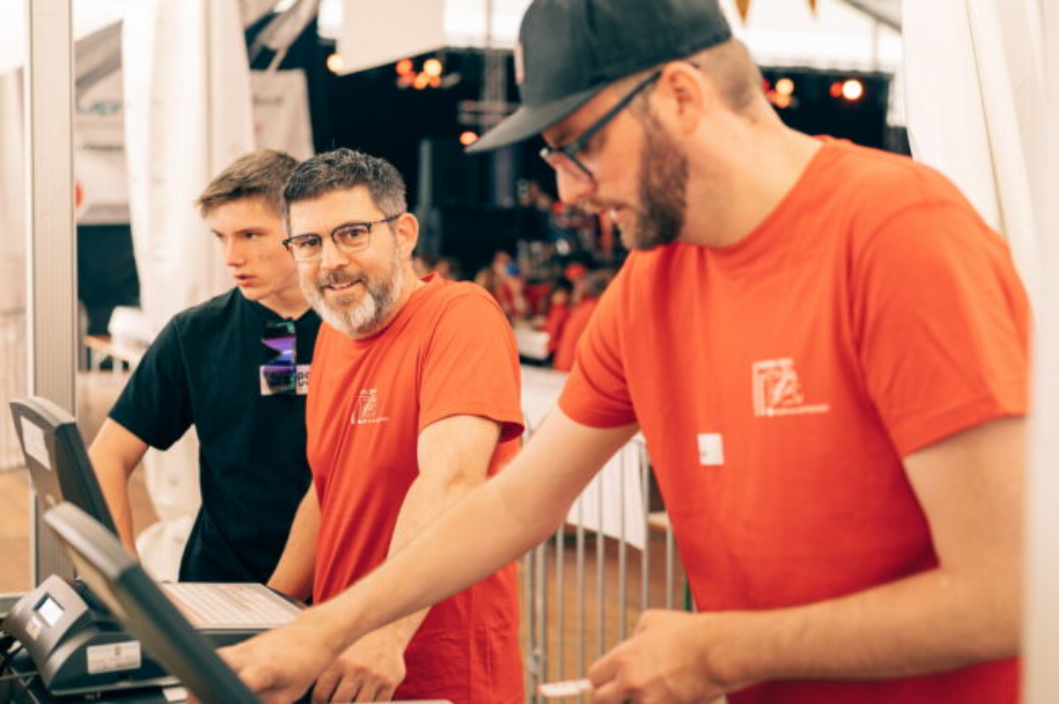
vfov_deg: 26.9
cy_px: 352
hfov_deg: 39.6
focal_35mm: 50
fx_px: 1469
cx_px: 530
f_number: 2.8
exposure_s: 1/100
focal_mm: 50
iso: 250
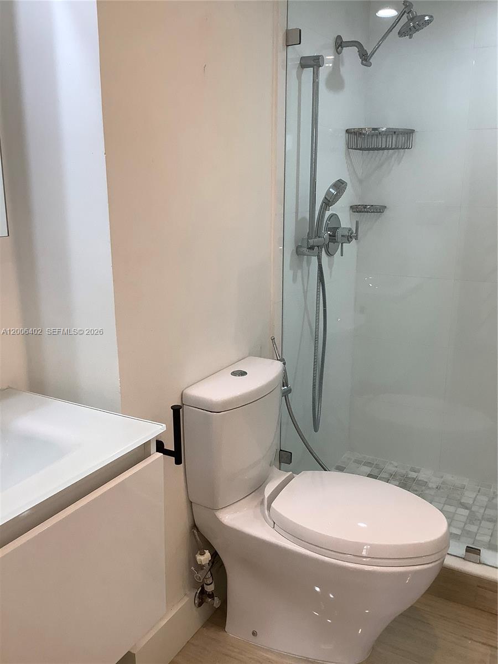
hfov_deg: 45.4
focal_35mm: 31
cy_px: 332
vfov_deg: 58.4
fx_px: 595
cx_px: 249
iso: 80
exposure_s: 1/120
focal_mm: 3.3
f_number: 2.4
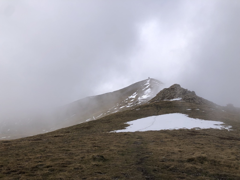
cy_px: 90
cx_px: 120
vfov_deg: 49.7
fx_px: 194
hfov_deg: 63.4
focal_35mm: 28
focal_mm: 4
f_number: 1.8
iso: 25
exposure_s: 1/4367
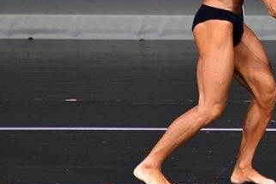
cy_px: -15
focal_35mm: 827
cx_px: 305
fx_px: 6337
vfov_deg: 1.7
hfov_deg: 2.5
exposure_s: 1/400
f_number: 5.6
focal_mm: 230
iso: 4000
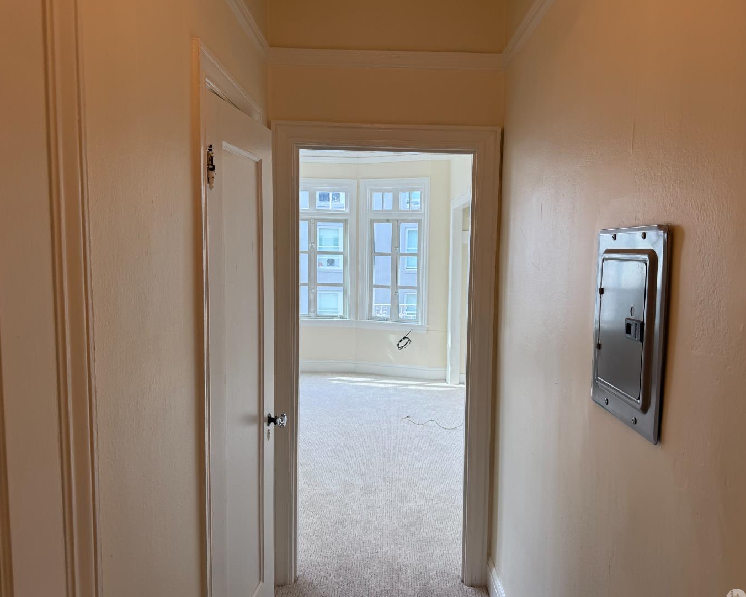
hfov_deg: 66.0
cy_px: 301
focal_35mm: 26
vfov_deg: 54.9
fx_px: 574
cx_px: 399
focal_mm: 6.76
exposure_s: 1/120
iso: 80
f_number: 1.78
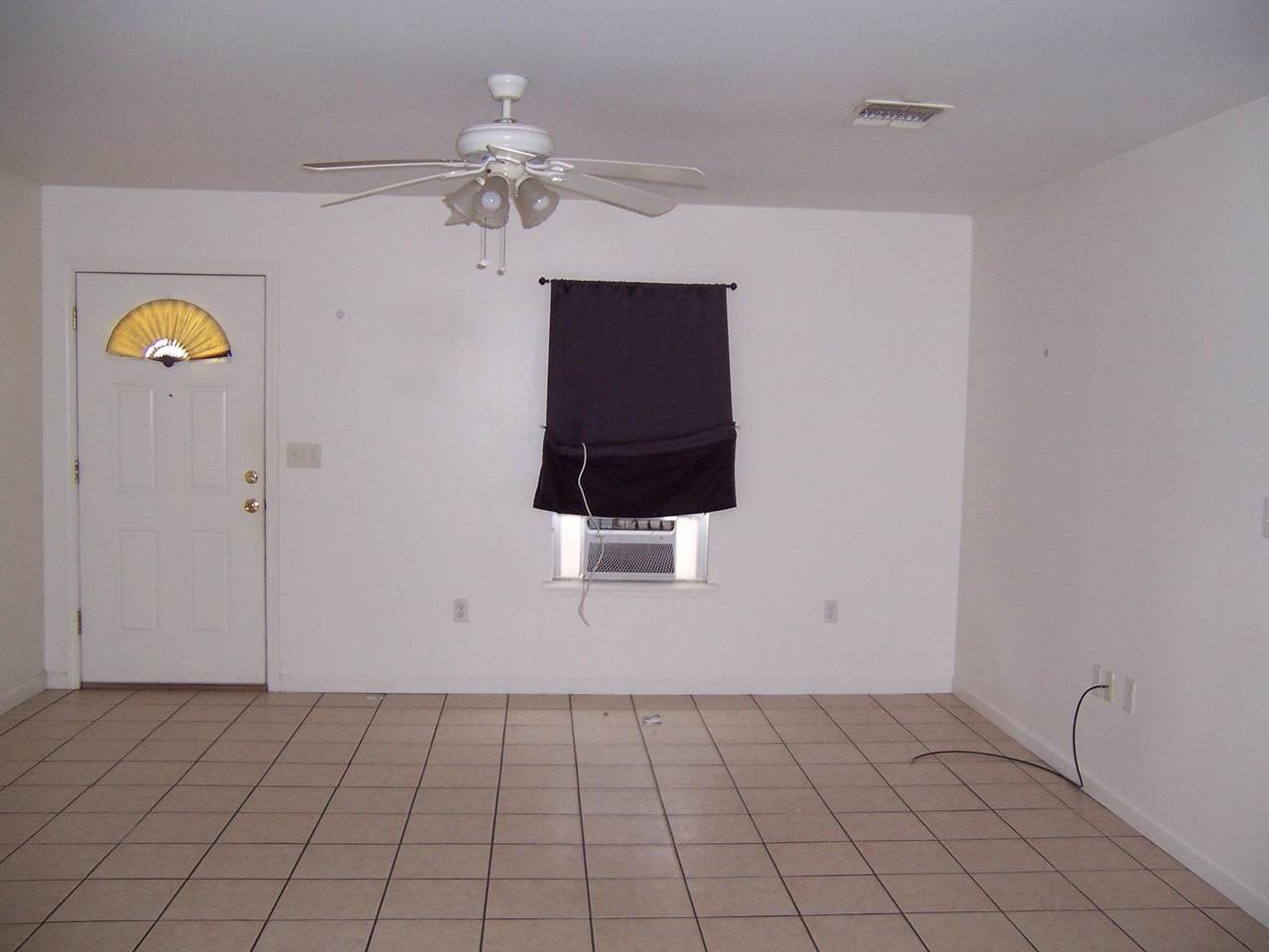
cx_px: 634
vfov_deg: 42.9
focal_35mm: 33
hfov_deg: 55.4
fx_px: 1210
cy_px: 476
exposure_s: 1/60
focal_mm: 5.5
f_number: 2.8
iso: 140
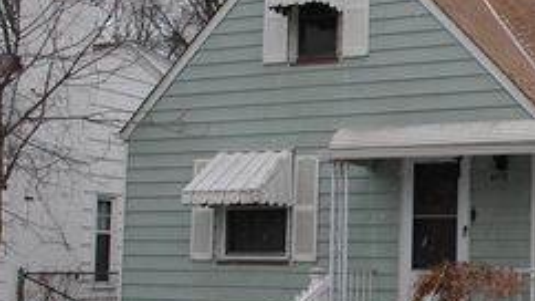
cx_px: 533
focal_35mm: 65
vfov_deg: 18.5
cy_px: 172
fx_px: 922
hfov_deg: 30.2
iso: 100
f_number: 6.3
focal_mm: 20
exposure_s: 1/160
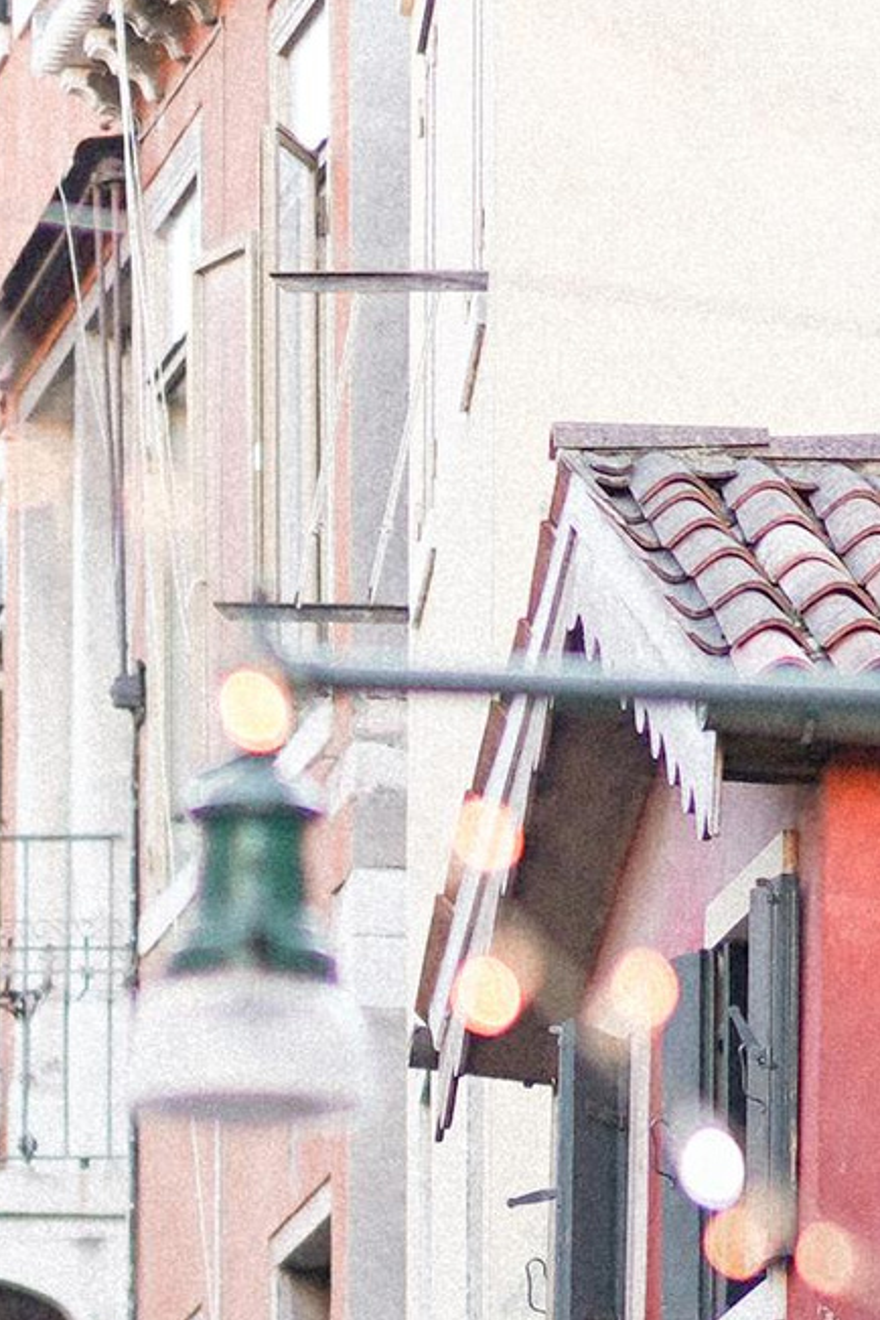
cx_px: -894
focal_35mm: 501
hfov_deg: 2.7
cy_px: 1537
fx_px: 18369
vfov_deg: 4.1
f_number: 1.4
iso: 100
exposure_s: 1/500
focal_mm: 85
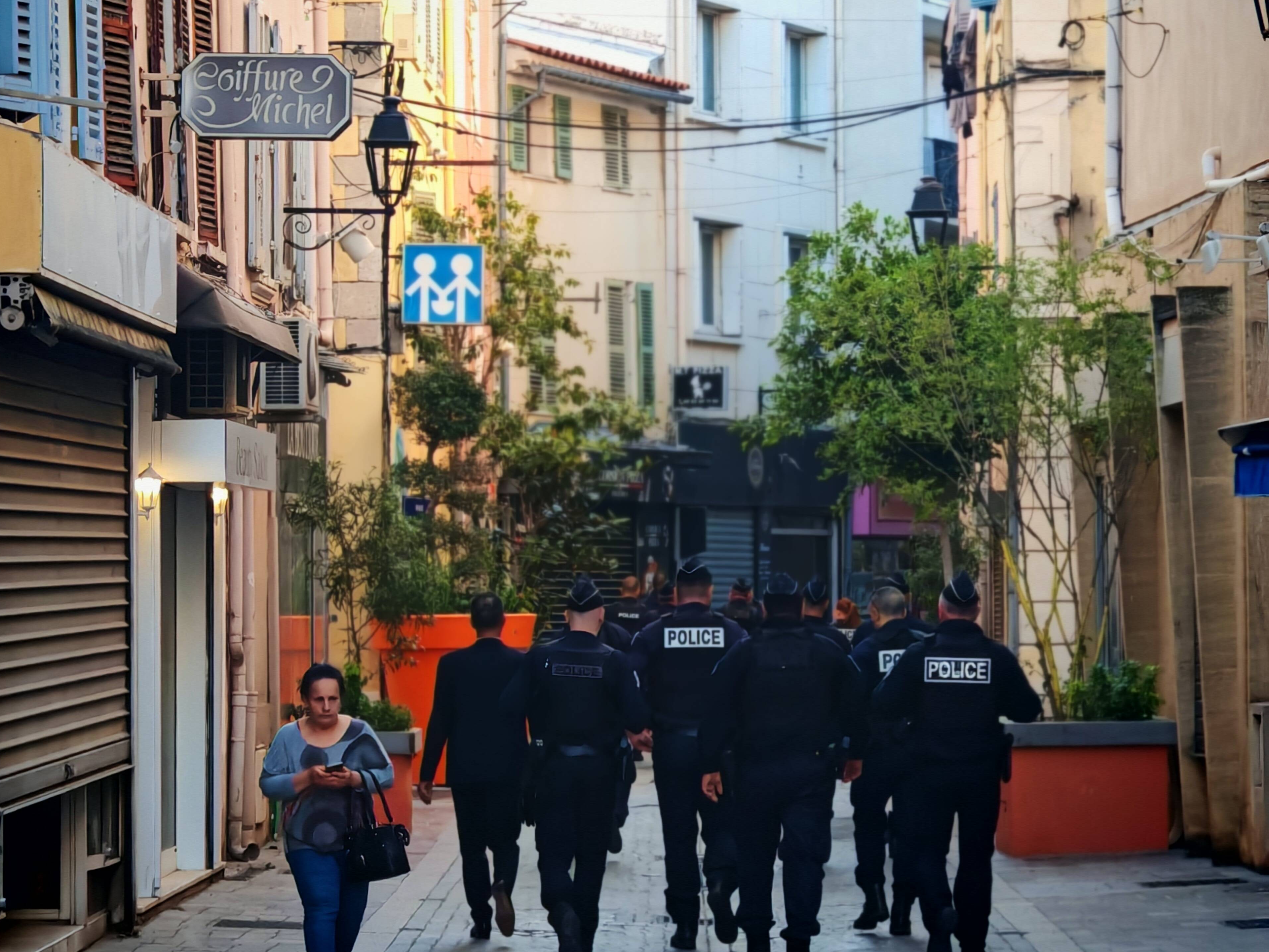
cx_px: 593
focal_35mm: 144
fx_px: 5279
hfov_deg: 13.7
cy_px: 475
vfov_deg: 10.3
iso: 8000
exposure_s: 1/2000
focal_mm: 15.38
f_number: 2.4
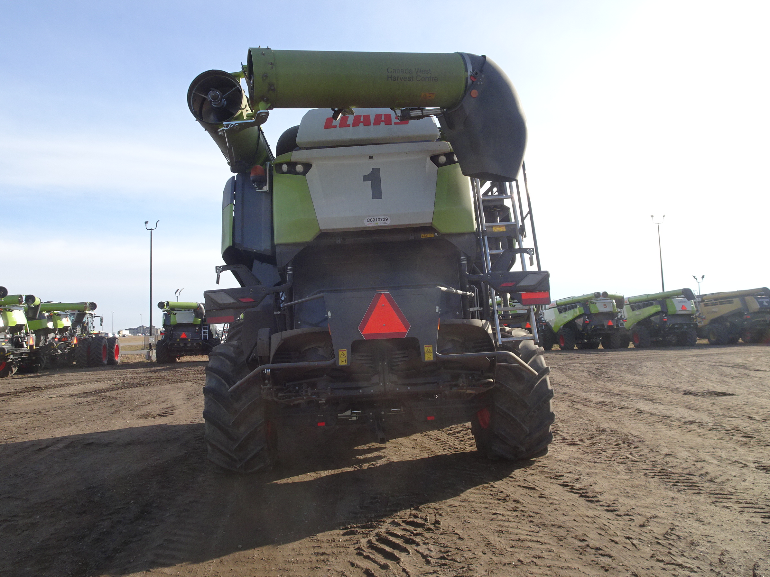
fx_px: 578
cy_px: 271
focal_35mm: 26
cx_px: 354
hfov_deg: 67.2
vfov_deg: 53.0
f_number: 3.5
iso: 80
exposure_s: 1/500
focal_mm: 4.1
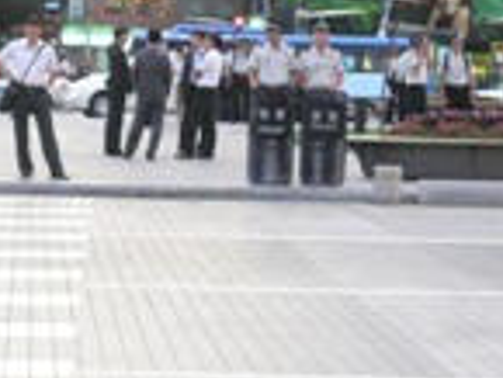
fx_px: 1571
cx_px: 149
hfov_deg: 18.1
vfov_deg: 13.7
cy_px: 121
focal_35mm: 108
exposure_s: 1/80
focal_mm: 5.8
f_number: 2.8
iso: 400
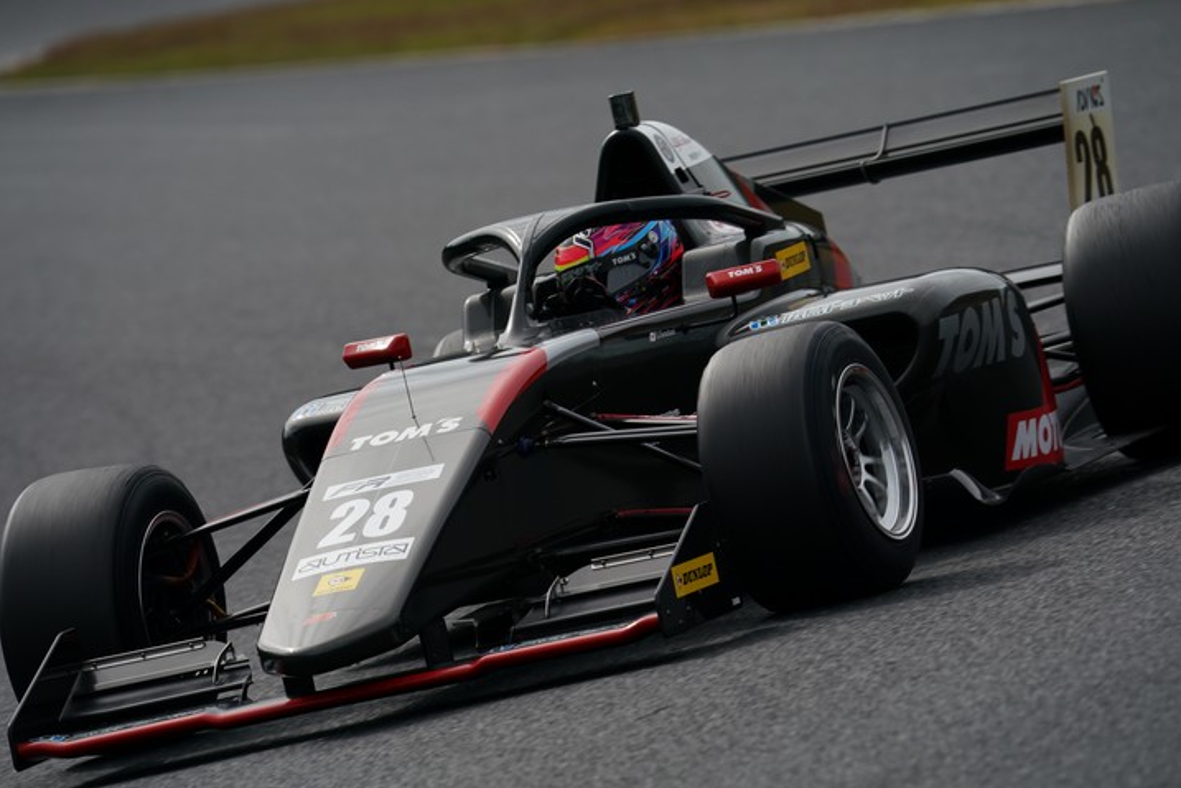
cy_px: 394
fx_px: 15745
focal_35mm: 480
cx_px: 591
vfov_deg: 2.9
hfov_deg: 4.3
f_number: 8
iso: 200
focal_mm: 478
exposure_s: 1/800
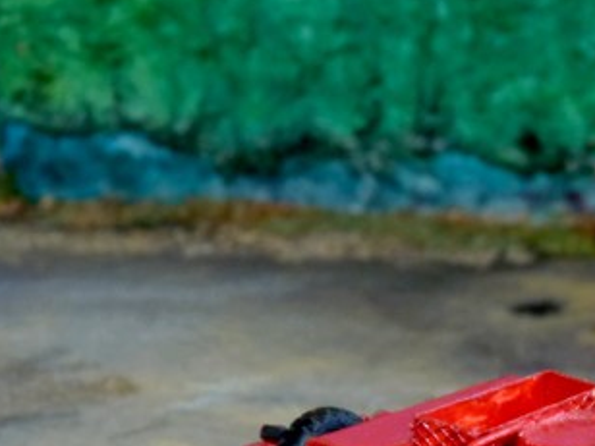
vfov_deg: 12.4
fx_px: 2011
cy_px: 506
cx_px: 672
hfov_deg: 16.3
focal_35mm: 117
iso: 200
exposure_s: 1/30
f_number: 4
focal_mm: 8
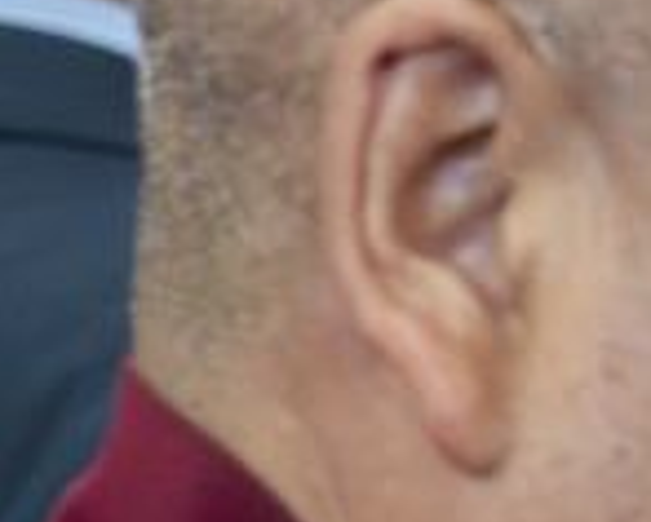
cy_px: 1402
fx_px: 5942
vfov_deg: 4.9
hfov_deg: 5.4
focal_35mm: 308
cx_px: 2670
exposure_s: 1/160
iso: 6400
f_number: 4.5
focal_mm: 39
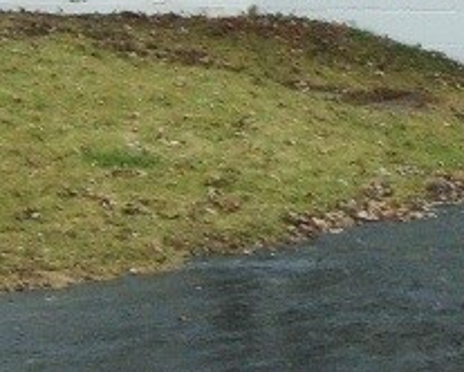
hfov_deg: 10.9
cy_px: -208
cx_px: 717
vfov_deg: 8.9
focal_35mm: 169
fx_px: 2323
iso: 66
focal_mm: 5.8
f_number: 2.8
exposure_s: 1/30
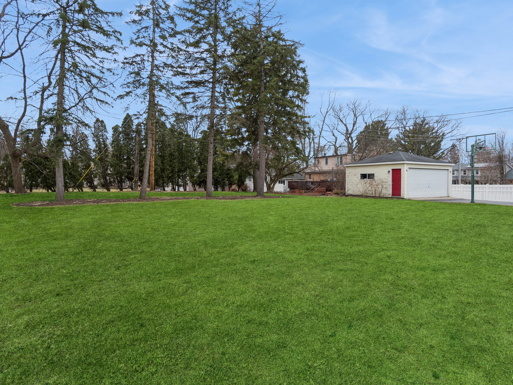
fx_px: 296
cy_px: 192
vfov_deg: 66.0
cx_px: 279
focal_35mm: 20
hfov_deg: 81.6
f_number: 8
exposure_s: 1/50
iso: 320
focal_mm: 12
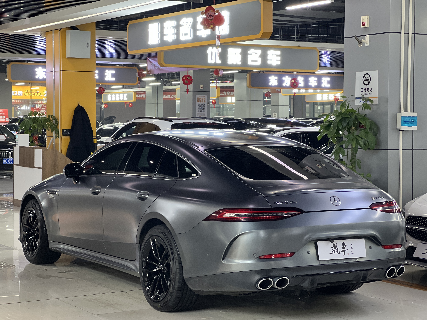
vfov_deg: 19.1
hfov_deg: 25.3
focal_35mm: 77
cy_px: 160
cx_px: 214
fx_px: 950
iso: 250
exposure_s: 1/33
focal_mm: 9
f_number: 2.8
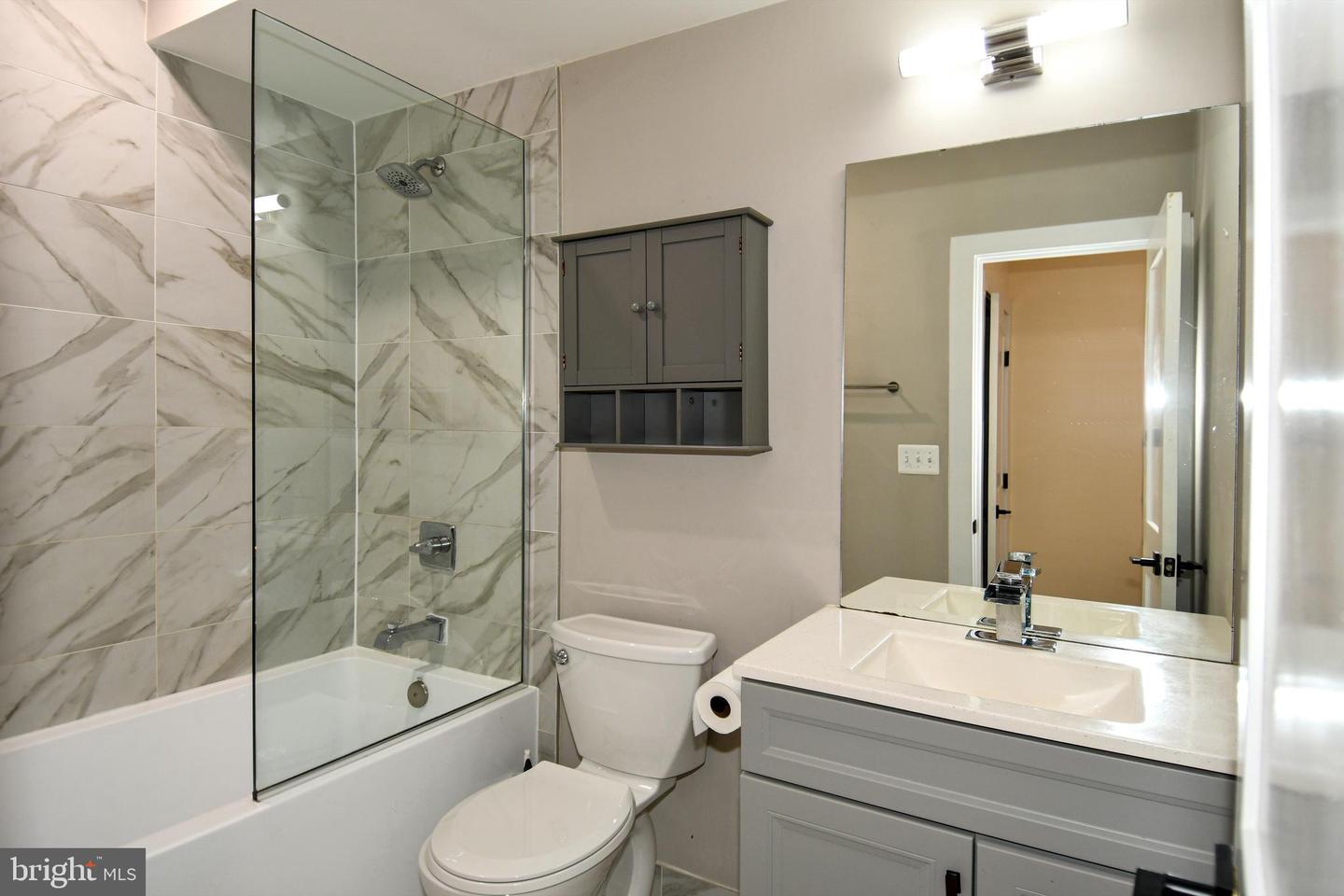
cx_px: 672
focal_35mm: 18
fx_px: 672
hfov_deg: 90.0
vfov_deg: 67.4
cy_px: 448
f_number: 4
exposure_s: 1/60
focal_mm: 12
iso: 360
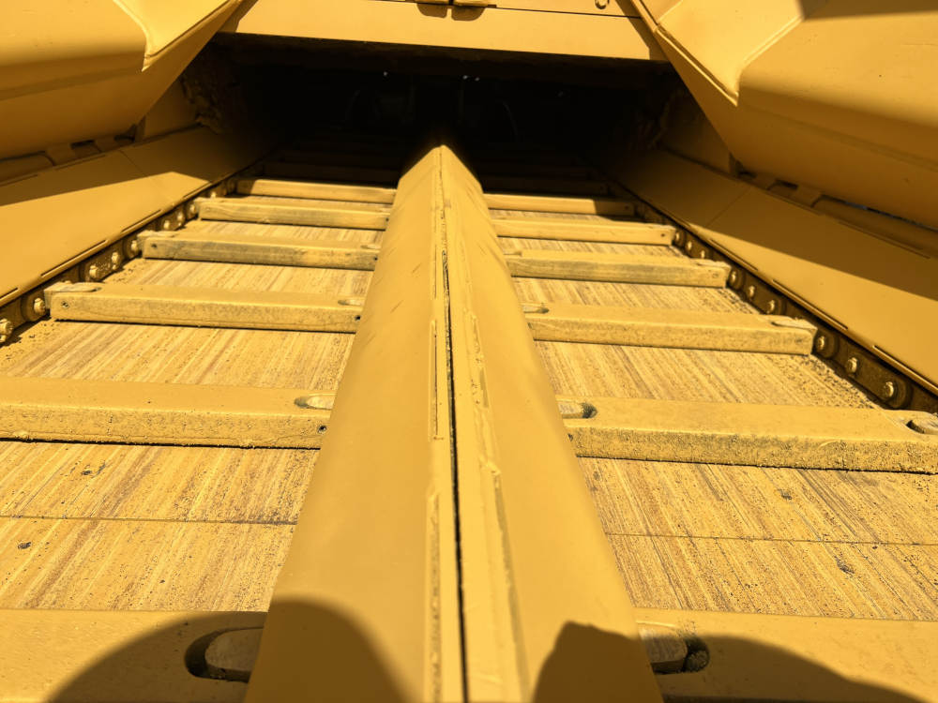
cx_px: 469
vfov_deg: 53.1
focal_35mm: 26
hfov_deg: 67.3
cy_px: 352
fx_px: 705
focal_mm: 5.7
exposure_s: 1/5882
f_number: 1.5
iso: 50
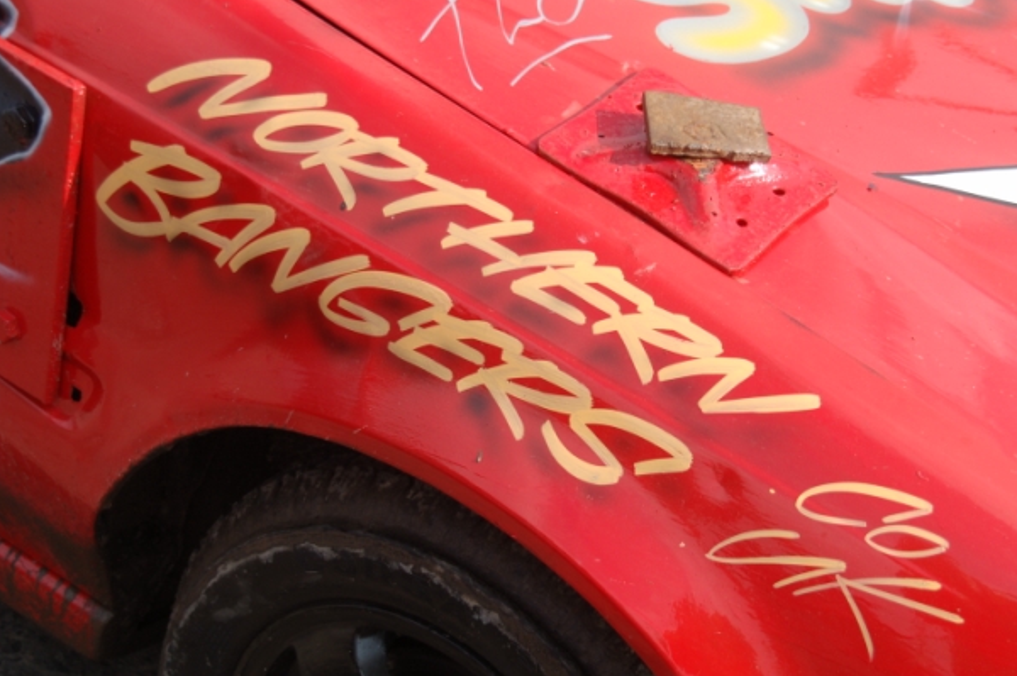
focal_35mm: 64
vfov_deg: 21.2
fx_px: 1806
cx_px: 537
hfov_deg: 31.4
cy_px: 359
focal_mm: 40
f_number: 4.8
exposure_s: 1/640
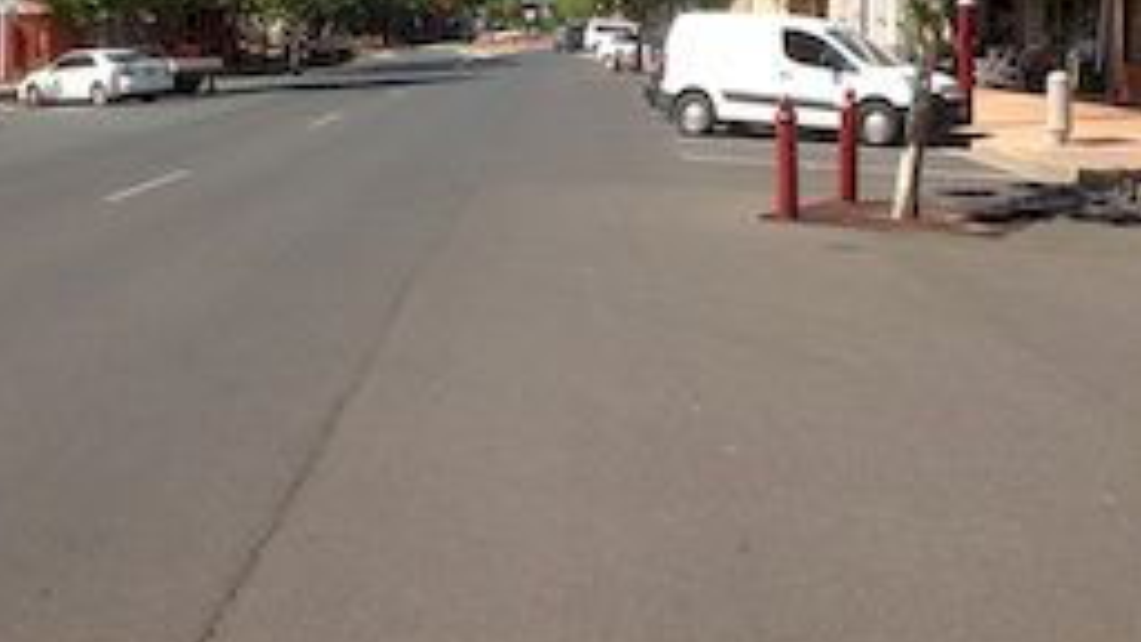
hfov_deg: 39.9
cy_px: 49
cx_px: 568
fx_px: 1573
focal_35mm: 52
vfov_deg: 22.4
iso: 50
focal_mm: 4.28
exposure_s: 1/1779
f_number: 2.4
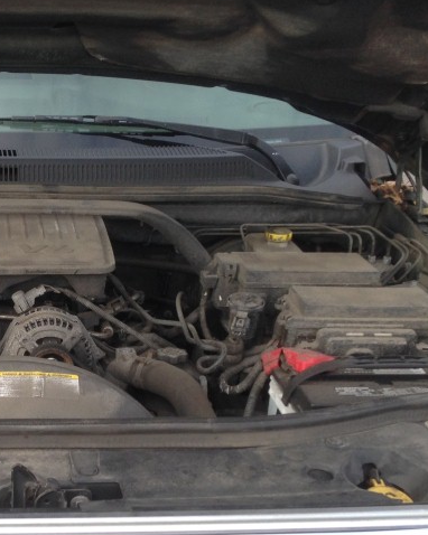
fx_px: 1093
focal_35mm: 69
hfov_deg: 21.4
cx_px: 1
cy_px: 348
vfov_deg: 27.4
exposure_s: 1/276
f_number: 2.4
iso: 50
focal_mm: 4.13
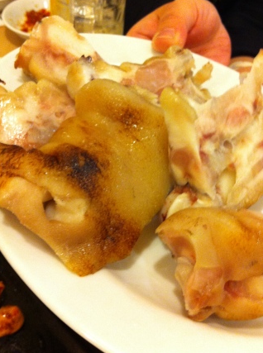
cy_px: 160
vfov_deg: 45.8
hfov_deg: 34.9
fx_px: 417
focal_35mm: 41
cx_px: 152
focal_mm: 3.85
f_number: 2.8
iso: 320
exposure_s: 1/15
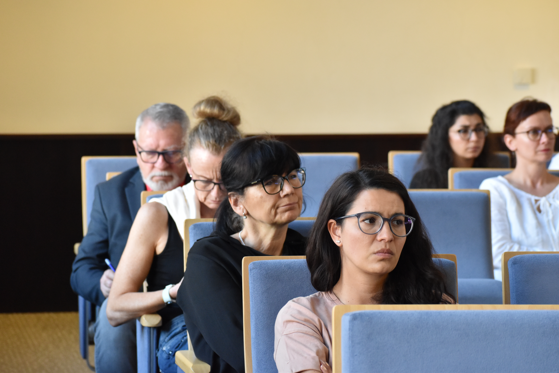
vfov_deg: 9.6
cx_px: 280
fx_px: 2213
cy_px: 186
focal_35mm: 142
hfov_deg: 14.4
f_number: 6.3
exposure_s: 1/160
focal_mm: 95
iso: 2000
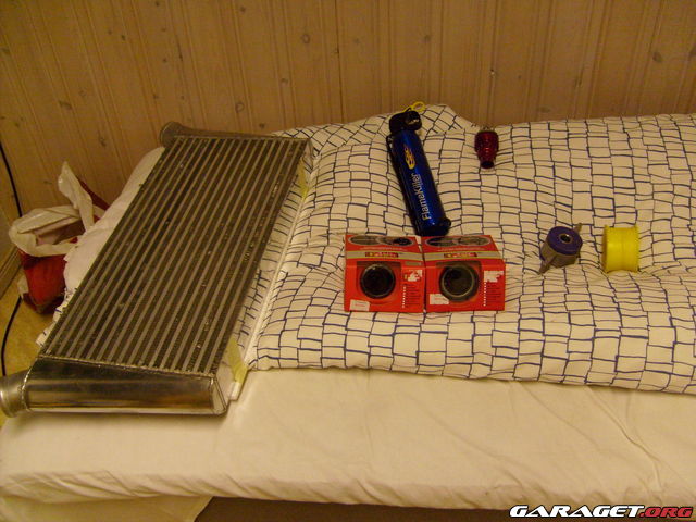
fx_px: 704
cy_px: 261
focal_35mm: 35
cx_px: 348
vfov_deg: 40.7
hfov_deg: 52.6
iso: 200
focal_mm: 5.8
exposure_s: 1/45
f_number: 2.8
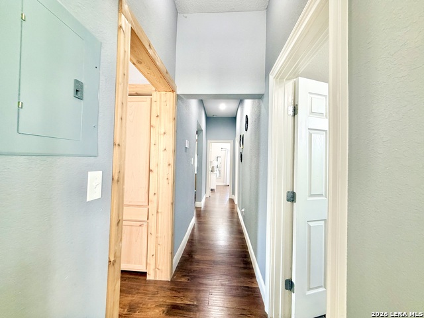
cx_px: 212
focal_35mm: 14
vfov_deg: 85.7
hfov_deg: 102.1
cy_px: 159
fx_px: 171
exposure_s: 1/60
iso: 250
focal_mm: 2.22
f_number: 2.2
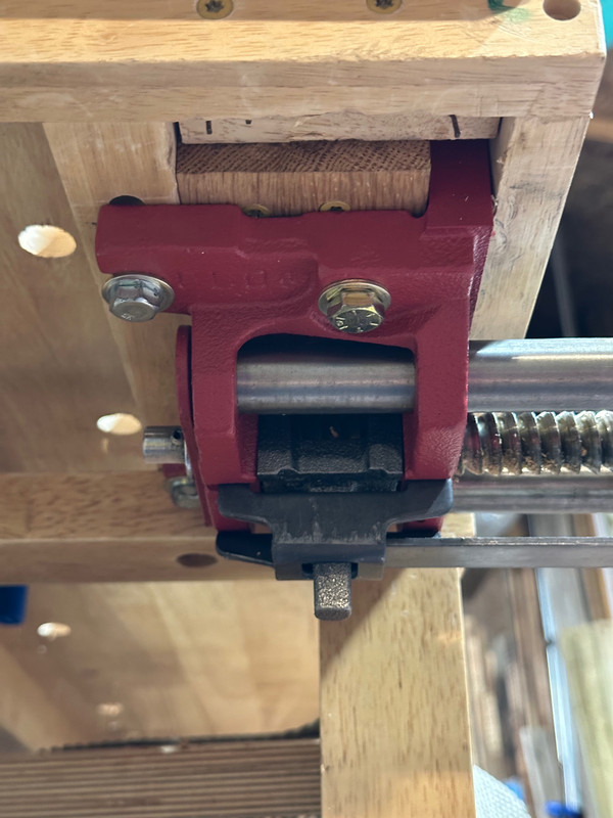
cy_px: 409
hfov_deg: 30.3
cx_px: 306
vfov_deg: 39.7
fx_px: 1133
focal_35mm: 48
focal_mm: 6.86
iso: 640
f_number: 1.78
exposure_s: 1/20
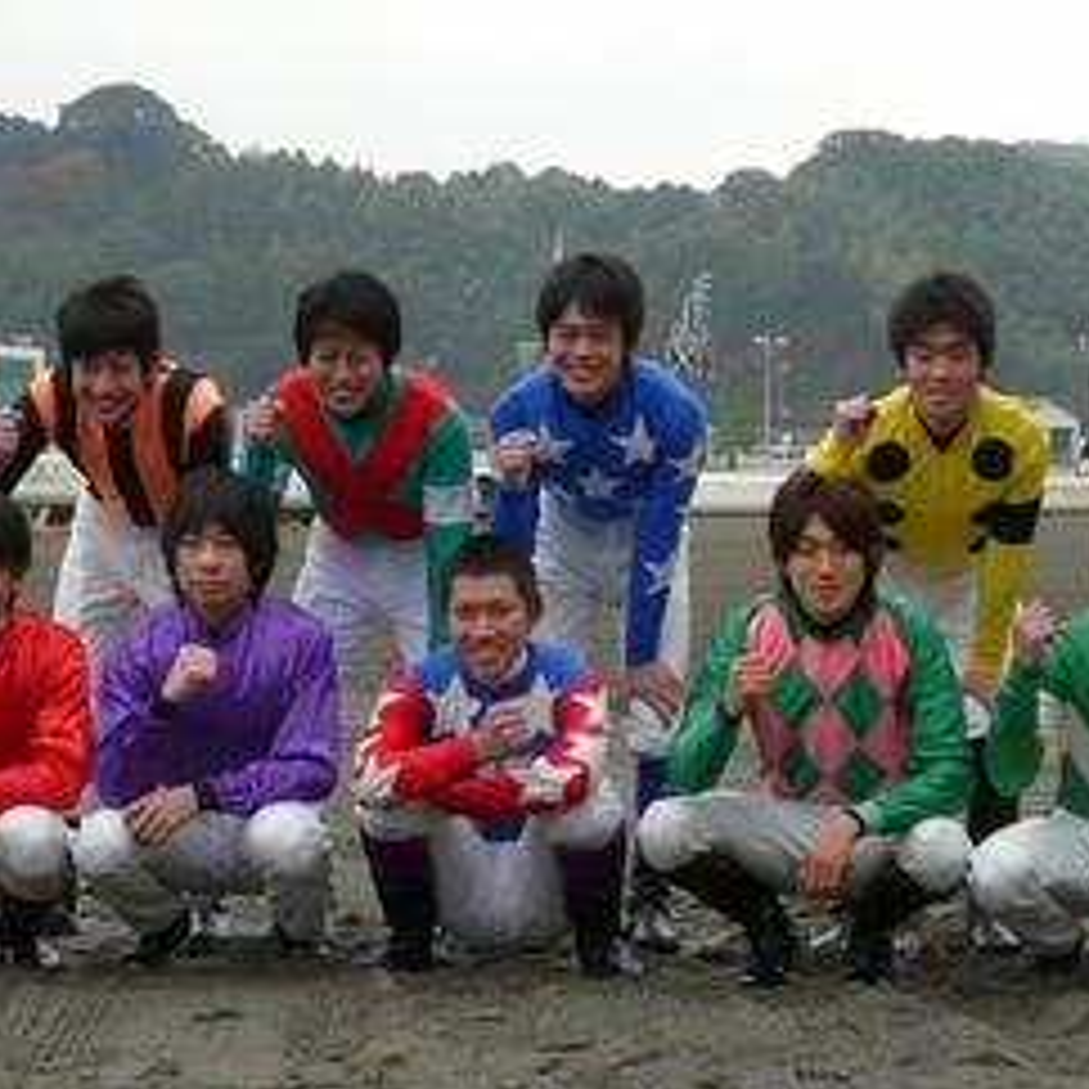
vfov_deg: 18.5
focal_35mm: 94
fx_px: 3346
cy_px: 495
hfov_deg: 18.5
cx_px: 567
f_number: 3.2
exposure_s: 1/200
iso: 100
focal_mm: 6.8
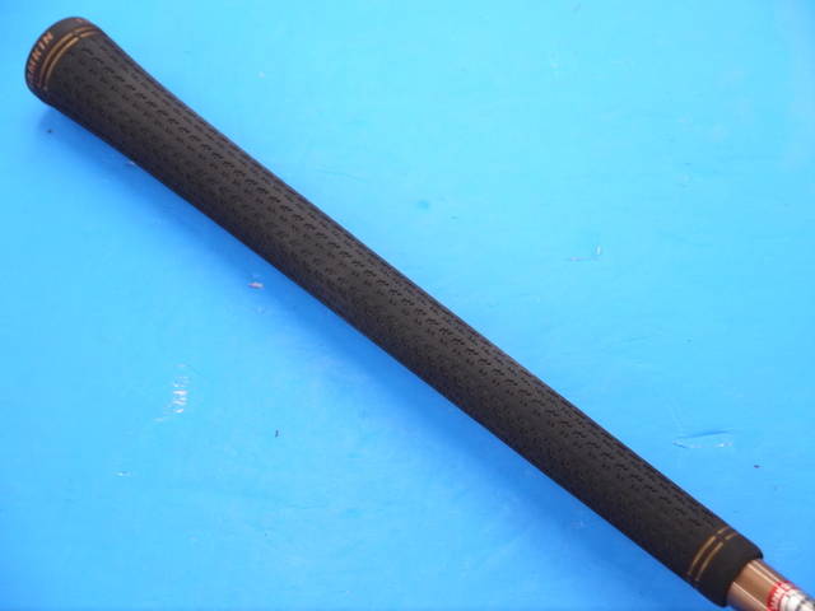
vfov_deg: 17.6
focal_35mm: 84
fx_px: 1978
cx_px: 408
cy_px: 306
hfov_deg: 23.3
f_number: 5.6
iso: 800
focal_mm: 42
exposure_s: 1/80
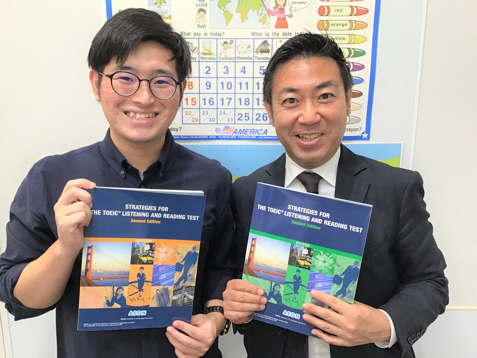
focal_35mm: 33
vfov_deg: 43.0
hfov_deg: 55.3
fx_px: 455
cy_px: 181
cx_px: 224
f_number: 2.4
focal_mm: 3.3
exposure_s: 1/30
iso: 64
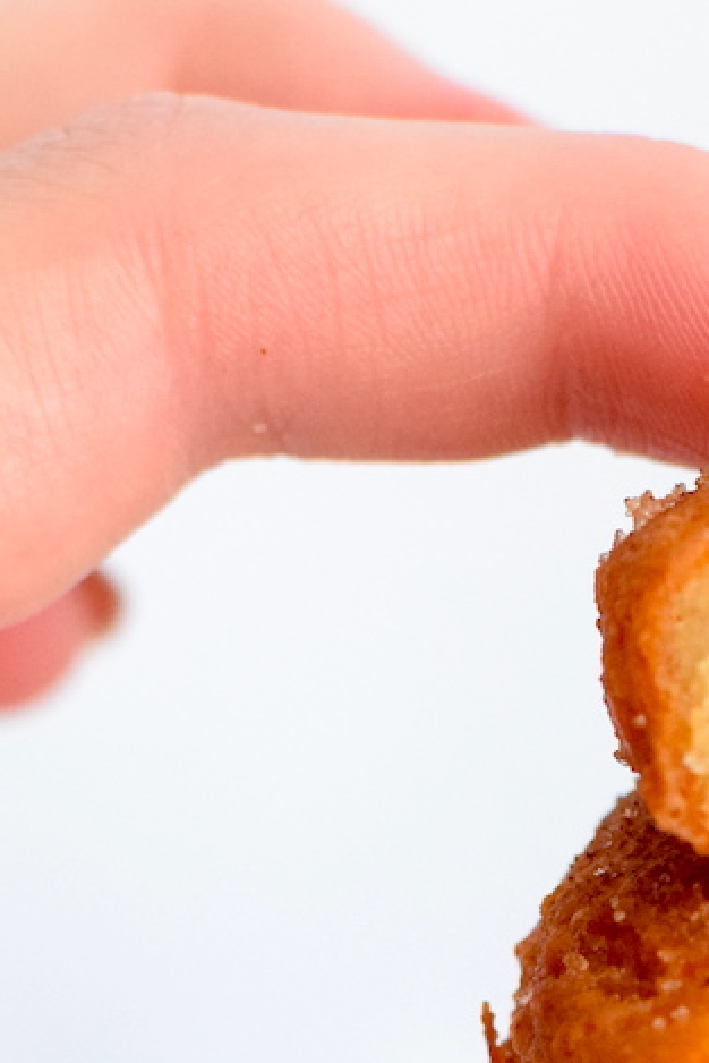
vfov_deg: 8.4
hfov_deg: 5.7
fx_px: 7084
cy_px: 1419
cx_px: 1035
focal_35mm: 240
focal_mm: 50
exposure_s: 1/800
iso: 4000
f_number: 3.5
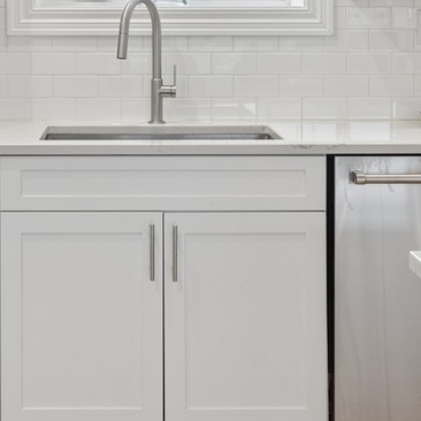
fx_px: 1087
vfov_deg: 21.3
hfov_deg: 21.8
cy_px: 22
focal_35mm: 79
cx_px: 136
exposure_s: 1/25
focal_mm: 21
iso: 320
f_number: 8
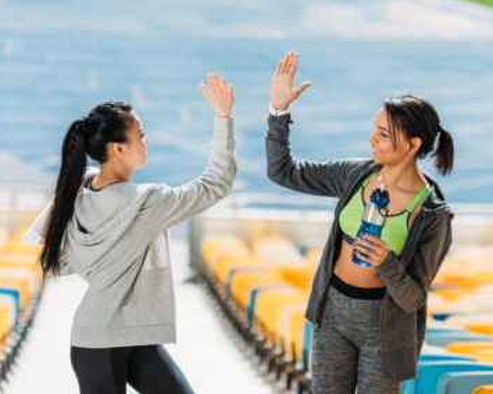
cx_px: 269
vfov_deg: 10.0
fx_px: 2247
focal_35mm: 154
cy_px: 197
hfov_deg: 12.5
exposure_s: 1/2500
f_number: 2.8
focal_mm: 135
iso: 200
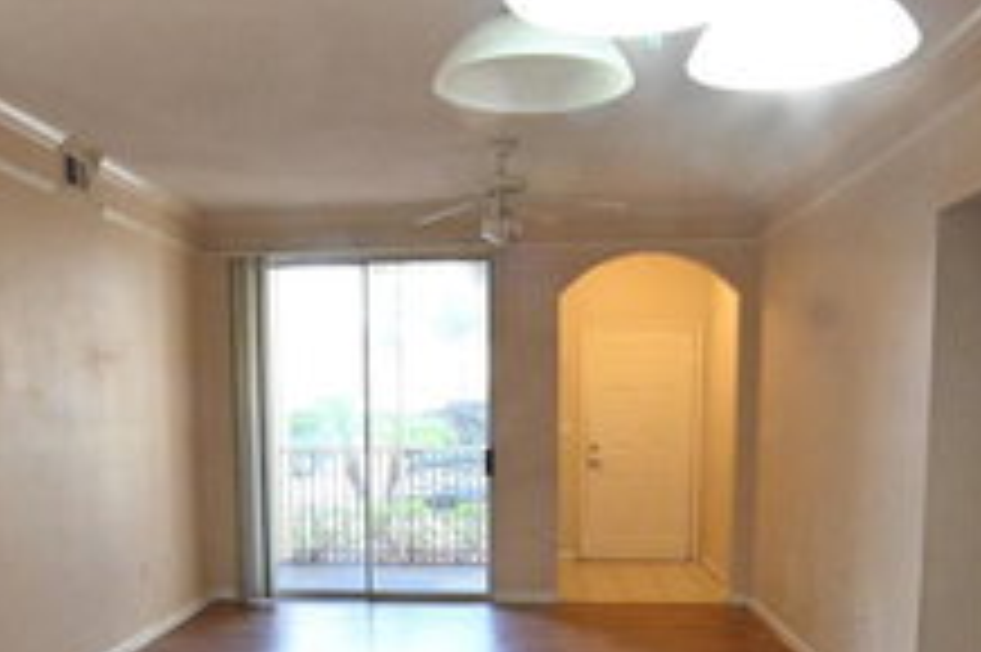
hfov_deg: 57.0
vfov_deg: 38.4
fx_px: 899
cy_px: 526
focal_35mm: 33
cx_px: 423
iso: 10000
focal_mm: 10
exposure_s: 1/125
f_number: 9
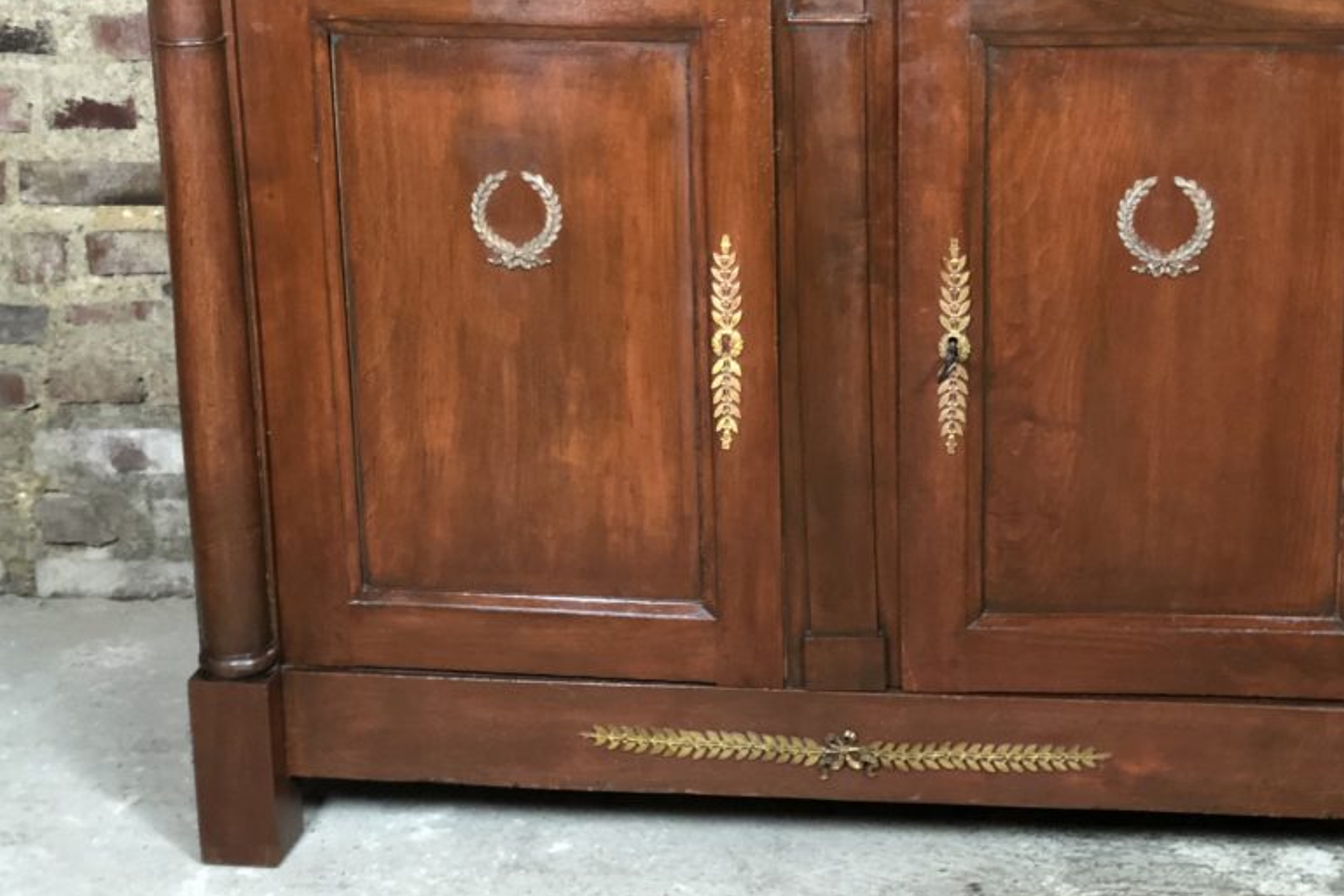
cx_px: 867
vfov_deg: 18.9
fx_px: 2688
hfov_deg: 27.9
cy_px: 316
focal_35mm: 72
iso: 200
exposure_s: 1/8
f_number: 2.4
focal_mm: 6
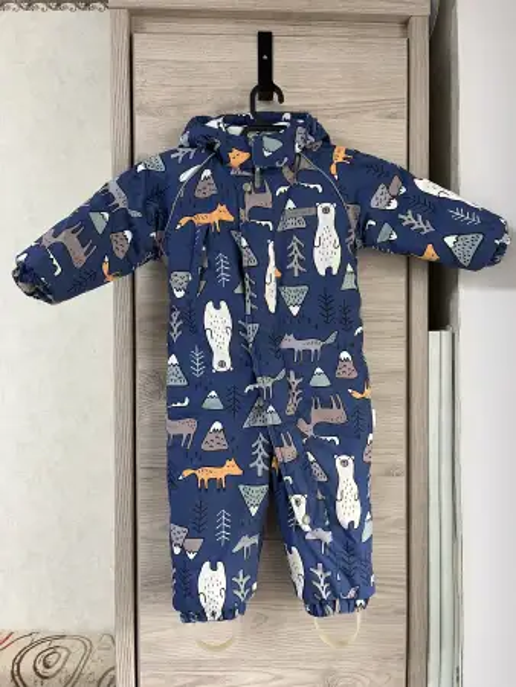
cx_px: 258
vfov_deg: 67.3
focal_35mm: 26
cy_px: 344
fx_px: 516
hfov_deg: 53.1
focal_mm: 5.1
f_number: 1.6
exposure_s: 1/50
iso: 160
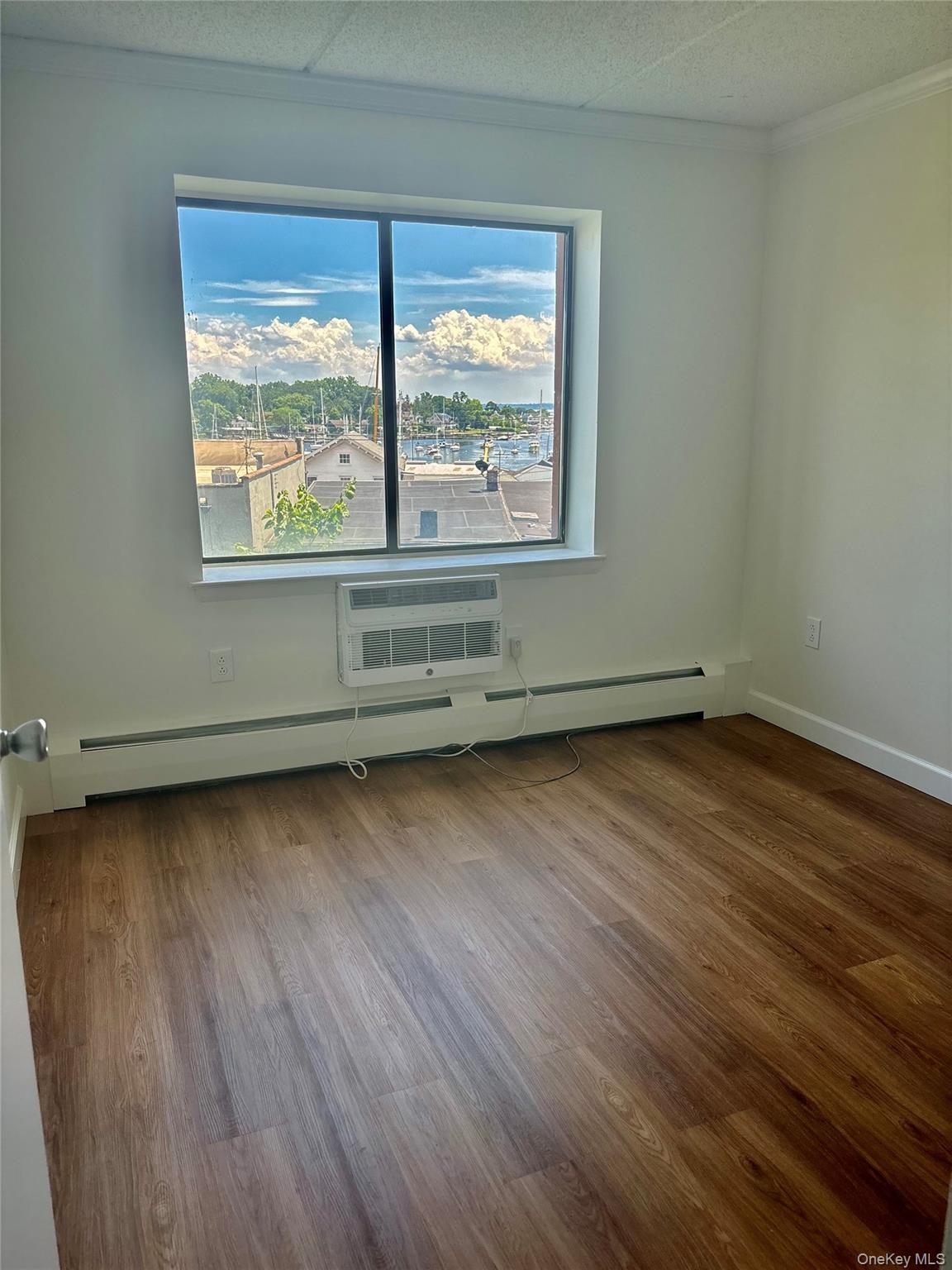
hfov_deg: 53.1
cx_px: 476
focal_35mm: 26
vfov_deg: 67.3
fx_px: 953
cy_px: 635
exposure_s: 1/505
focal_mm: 5.96
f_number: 1.6
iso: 50
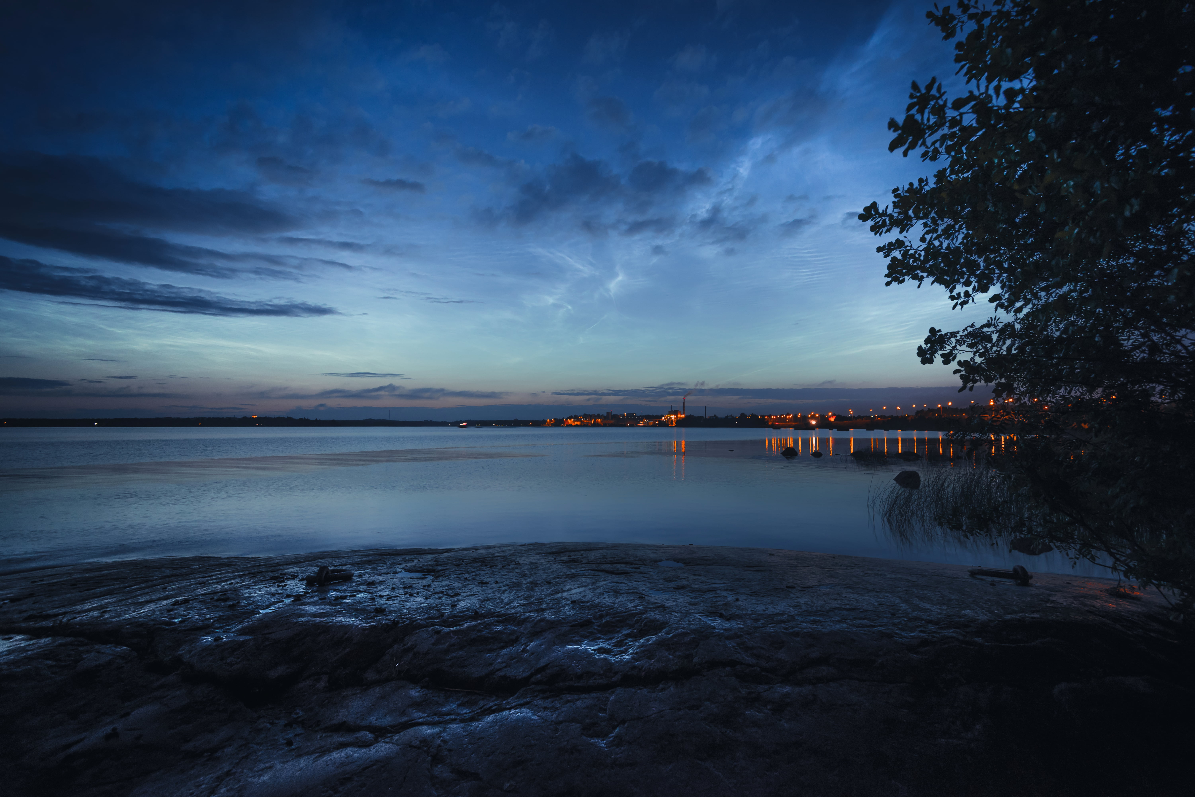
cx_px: 598
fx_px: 531
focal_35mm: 16
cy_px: 398
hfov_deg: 96.7
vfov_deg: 73.8
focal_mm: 16
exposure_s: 1/4
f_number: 4
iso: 1400
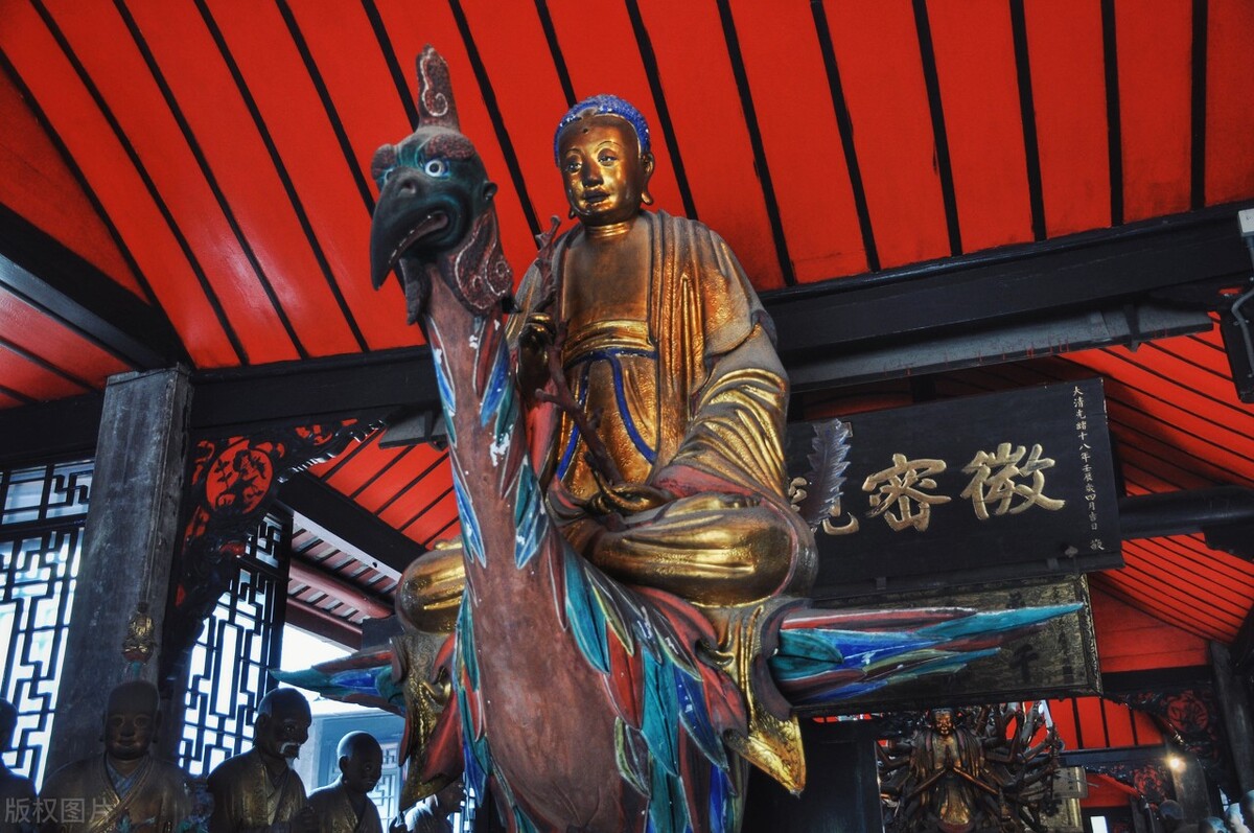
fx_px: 1200
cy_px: 416
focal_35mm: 34
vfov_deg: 38.3
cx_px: 627
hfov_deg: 55.2
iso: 640
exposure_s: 1/15
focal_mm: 23
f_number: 4
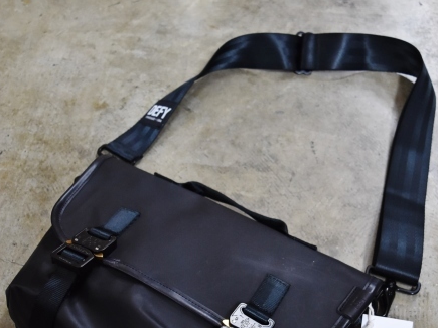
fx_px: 617
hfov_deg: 39.1
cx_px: 226
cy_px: 245
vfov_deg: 29.3
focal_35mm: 49
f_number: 4
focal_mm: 21
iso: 1400
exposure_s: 1/30
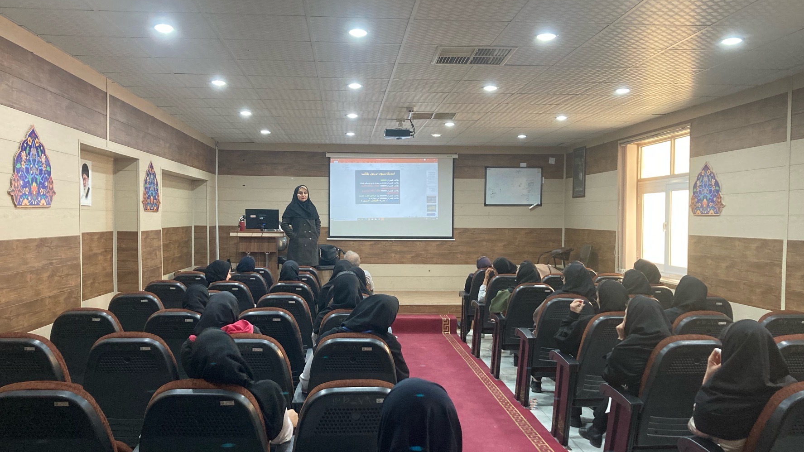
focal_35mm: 33
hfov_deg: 59.5
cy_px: 251
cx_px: 399
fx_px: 703
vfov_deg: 35.6
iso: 250
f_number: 1.8
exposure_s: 1/40
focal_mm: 3.99
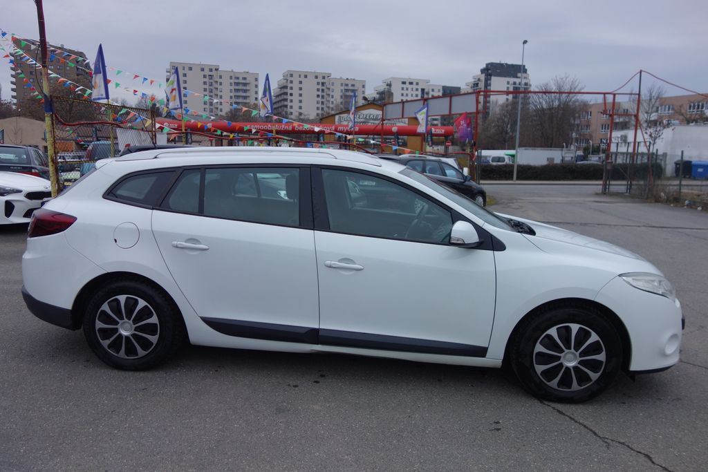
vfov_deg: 46.4
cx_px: 354
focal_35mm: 28
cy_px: 236
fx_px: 551
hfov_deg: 65.5
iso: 125
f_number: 1.8
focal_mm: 10.4
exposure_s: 1/2000
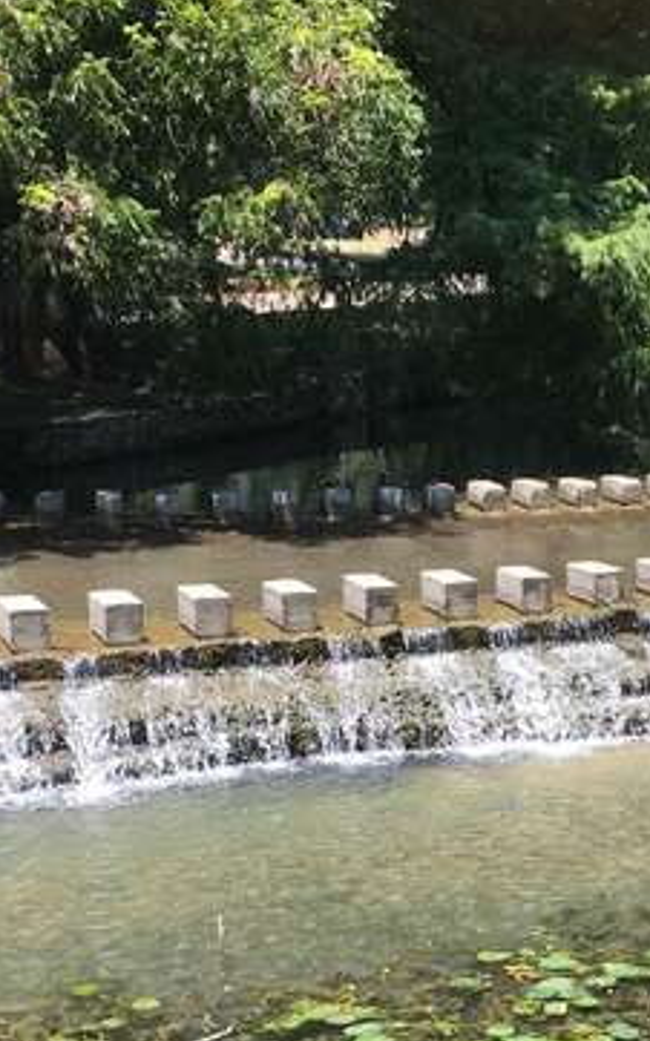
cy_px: 799
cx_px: 708
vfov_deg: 29.7
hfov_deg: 18.4
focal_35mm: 68
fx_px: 1929
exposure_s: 1/549
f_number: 2.2
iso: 25
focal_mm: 4.15
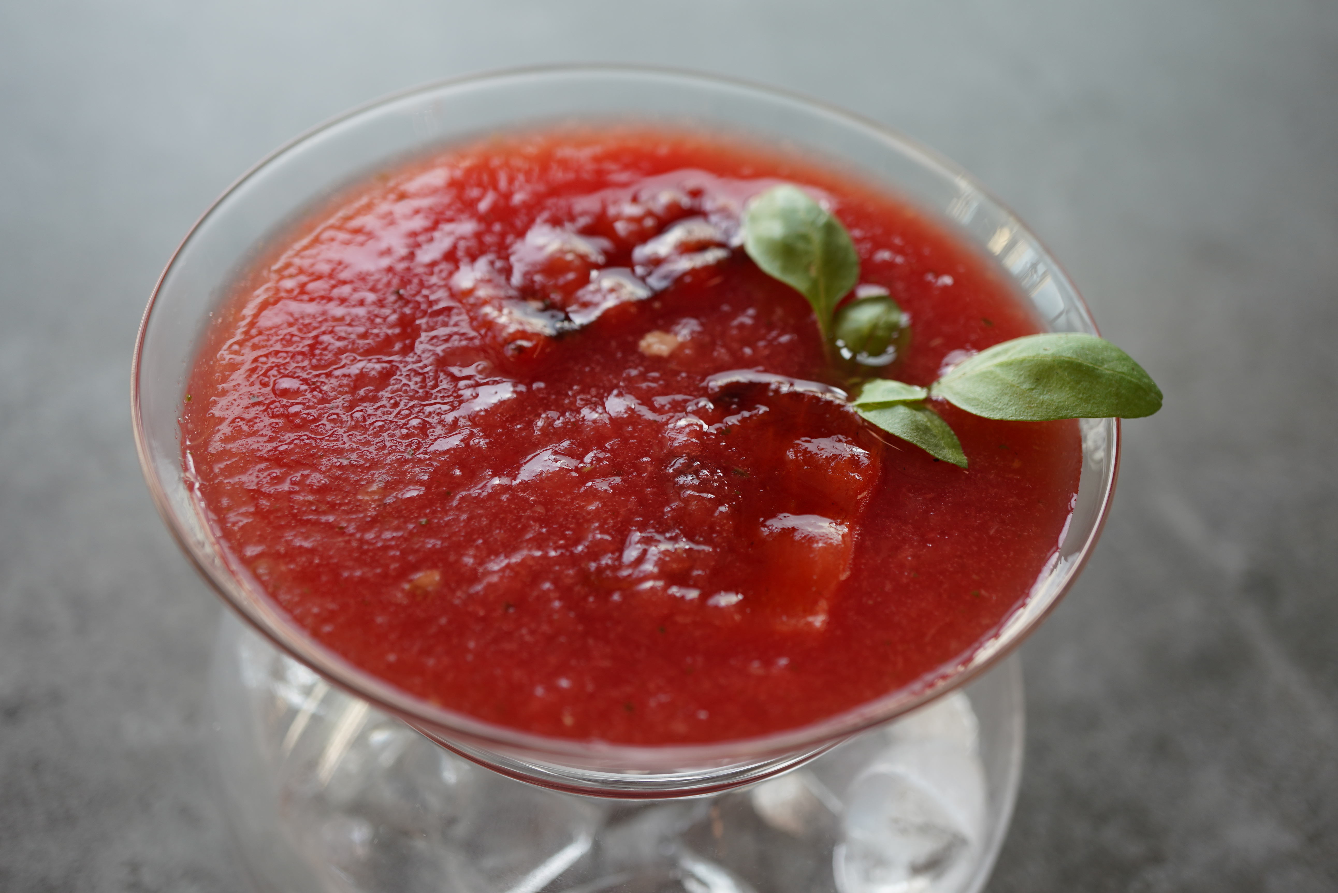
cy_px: 446
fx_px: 1673
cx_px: 669
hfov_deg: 43.6
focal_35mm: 45
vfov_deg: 29.9
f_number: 4
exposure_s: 1/80
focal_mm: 30
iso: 100
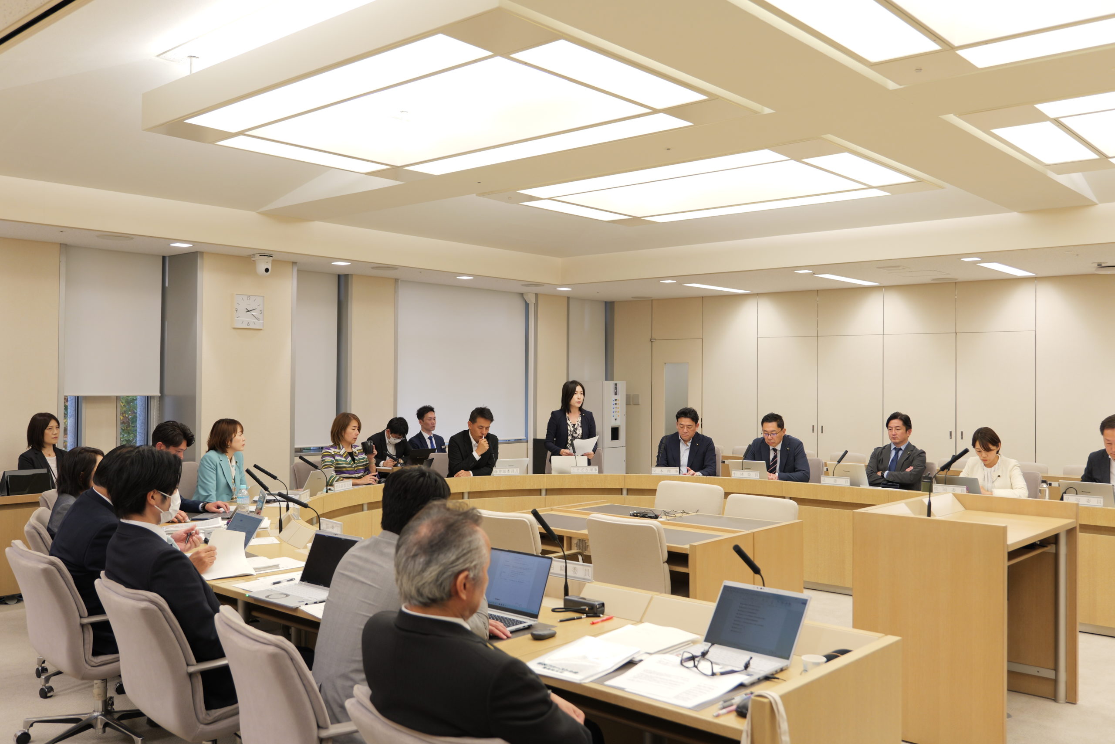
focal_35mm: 31
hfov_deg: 60.3
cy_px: 372
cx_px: 558
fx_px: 960
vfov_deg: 42.3
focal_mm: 31
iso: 800
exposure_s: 1/60
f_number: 4
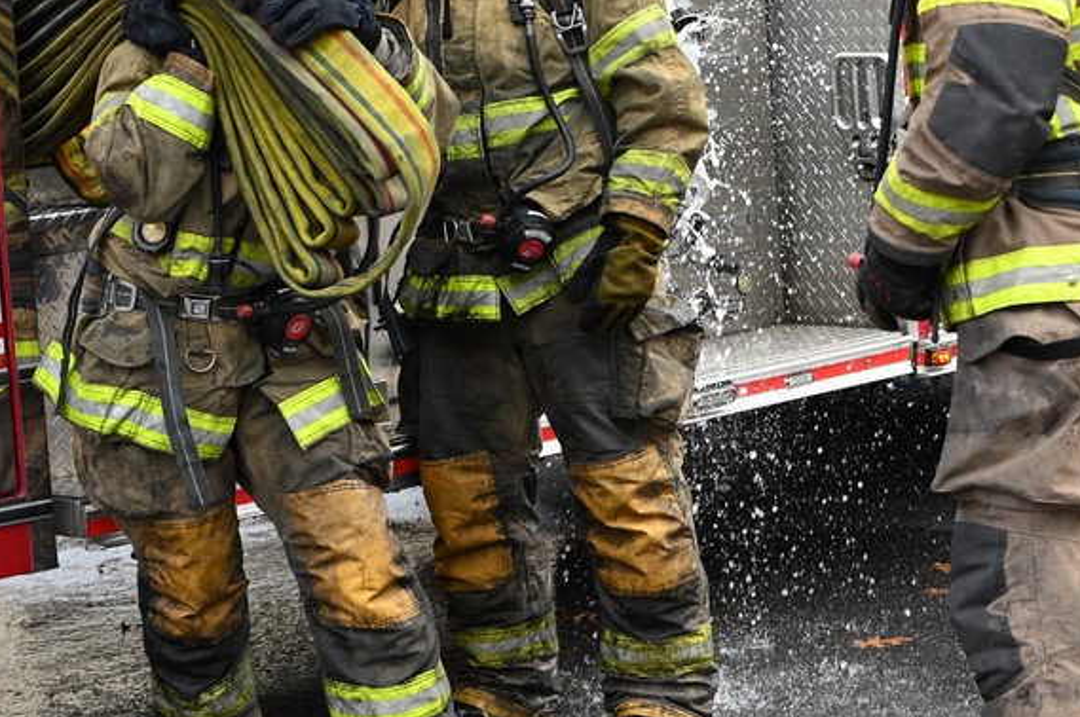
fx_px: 3776
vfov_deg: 10.8
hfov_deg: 16.3
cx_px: 617
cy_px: 230
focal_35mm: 126
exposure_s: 1/640
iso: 1000
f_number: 5
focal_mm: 70
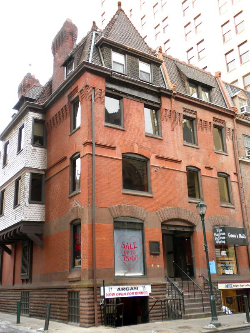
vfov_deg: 50.1
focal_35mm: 37
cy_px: 166
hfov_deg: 38.7
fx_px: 356
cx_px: 125
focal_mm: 6.6
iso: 64
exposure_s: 1/56.4
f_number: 3.5
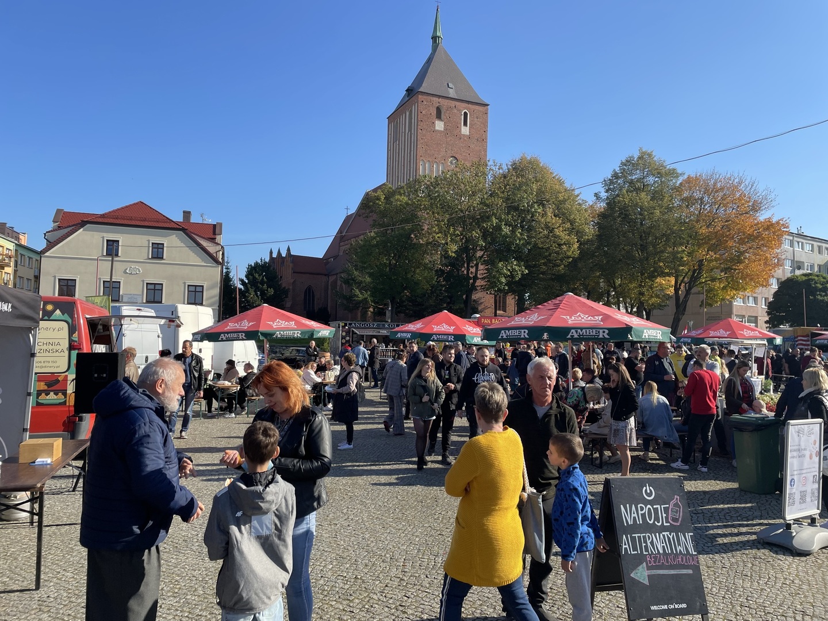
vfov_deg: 53.1
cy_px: 310
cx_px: 414
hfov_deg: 67.3
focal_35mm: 26
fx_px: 622
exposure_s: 1/1984
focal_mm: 4.2
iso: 32
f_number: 1.6
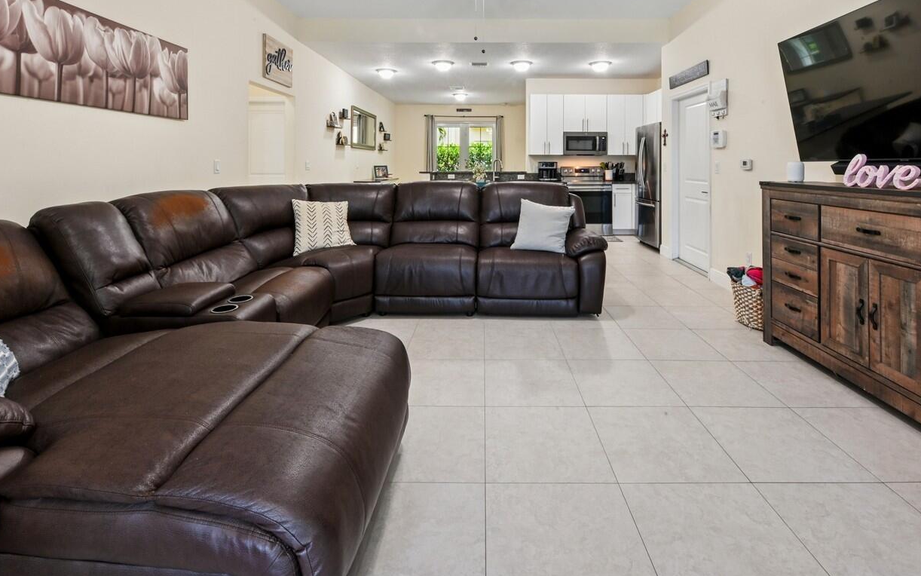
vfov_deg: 68.6
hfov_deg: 97.7
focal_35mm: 16
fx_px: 402
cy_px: 177
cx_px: 486
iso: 100
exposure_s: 2
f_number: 8
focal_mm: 12
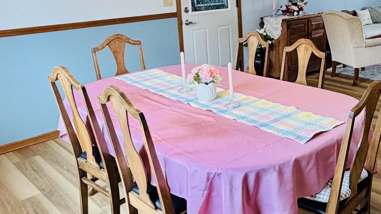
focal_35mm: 40
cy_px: 55
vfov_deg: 29.3
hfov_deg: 48.4
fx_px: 404
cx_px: 289
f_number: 2.2
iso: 250
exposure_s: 1/120
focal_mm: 2.22
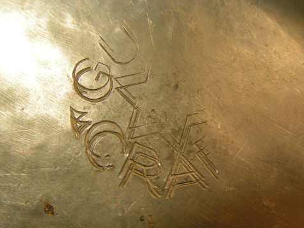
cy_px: 134
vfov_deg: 17.4
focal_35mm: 85
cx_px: 153
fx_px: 747
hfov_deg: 23.0
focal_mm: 9.7
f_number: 3.5
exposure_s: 1/50
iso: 50
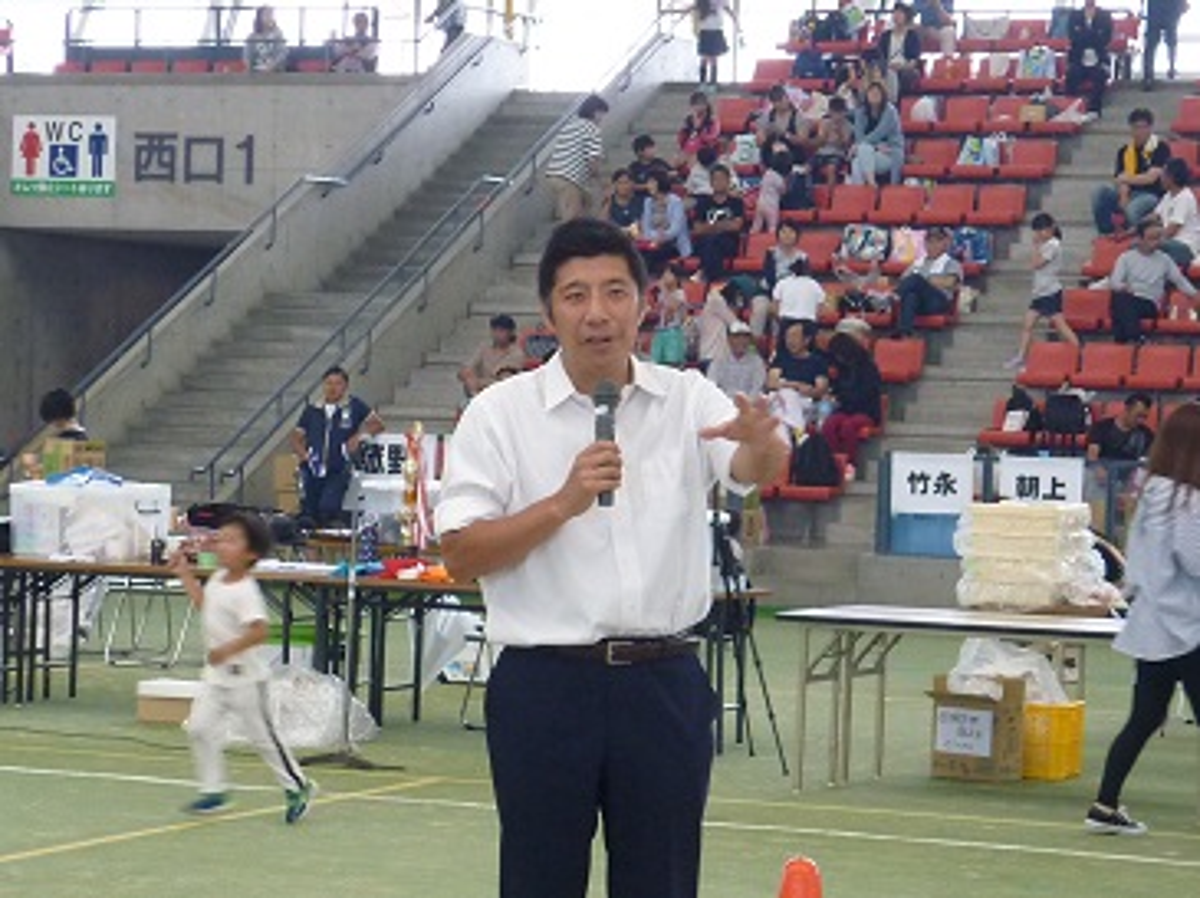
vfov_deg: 13.0
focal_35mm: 114
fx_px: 3948
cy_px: 449
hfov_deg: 17.3
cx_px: 600
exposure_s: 1/50
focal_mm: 10.6
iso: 250
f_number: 3.8
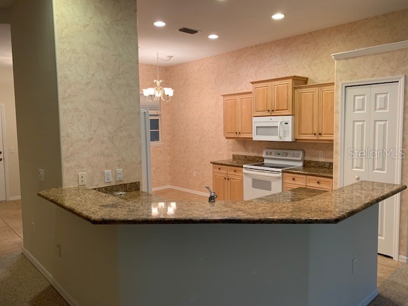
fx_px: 306
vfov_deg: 53.1
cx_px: 204
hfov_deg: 67.3
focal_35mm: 26
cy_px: 153
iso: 200
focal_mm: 4.25
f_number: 1.8
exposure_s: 1/60
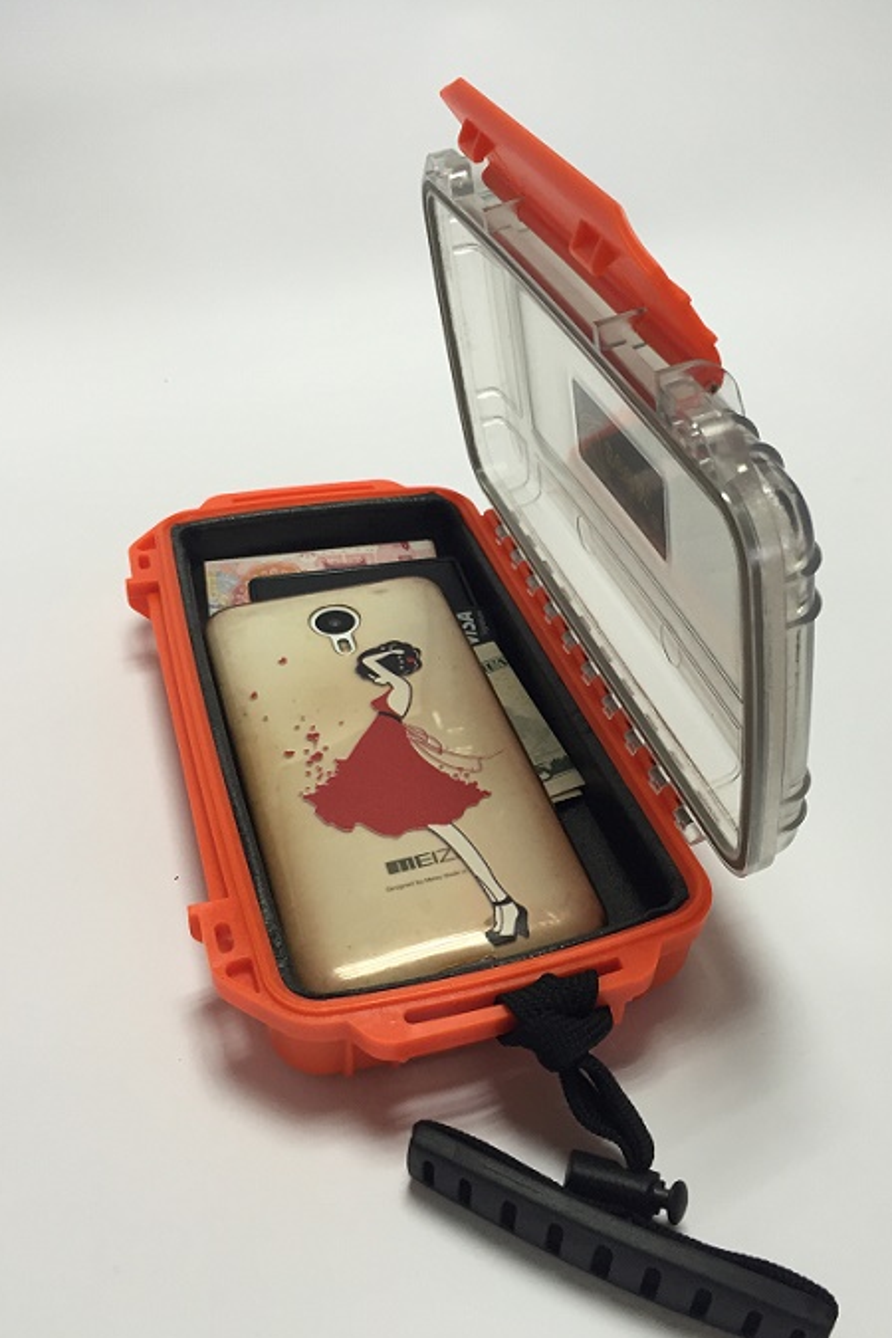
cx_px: 502
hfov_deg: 42.2
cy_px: 674
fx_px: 1152
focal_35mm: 31
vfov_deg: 60.3
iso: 50
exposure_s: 1/33
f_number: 2.2
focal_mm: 4.15
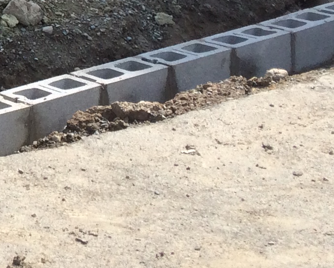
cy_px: -166
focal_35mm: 135
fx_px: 1335
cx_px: -318
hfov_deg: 12.6
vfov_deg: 10.9
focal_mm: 4.15
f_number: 2.2
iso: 32
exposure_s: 1/1282
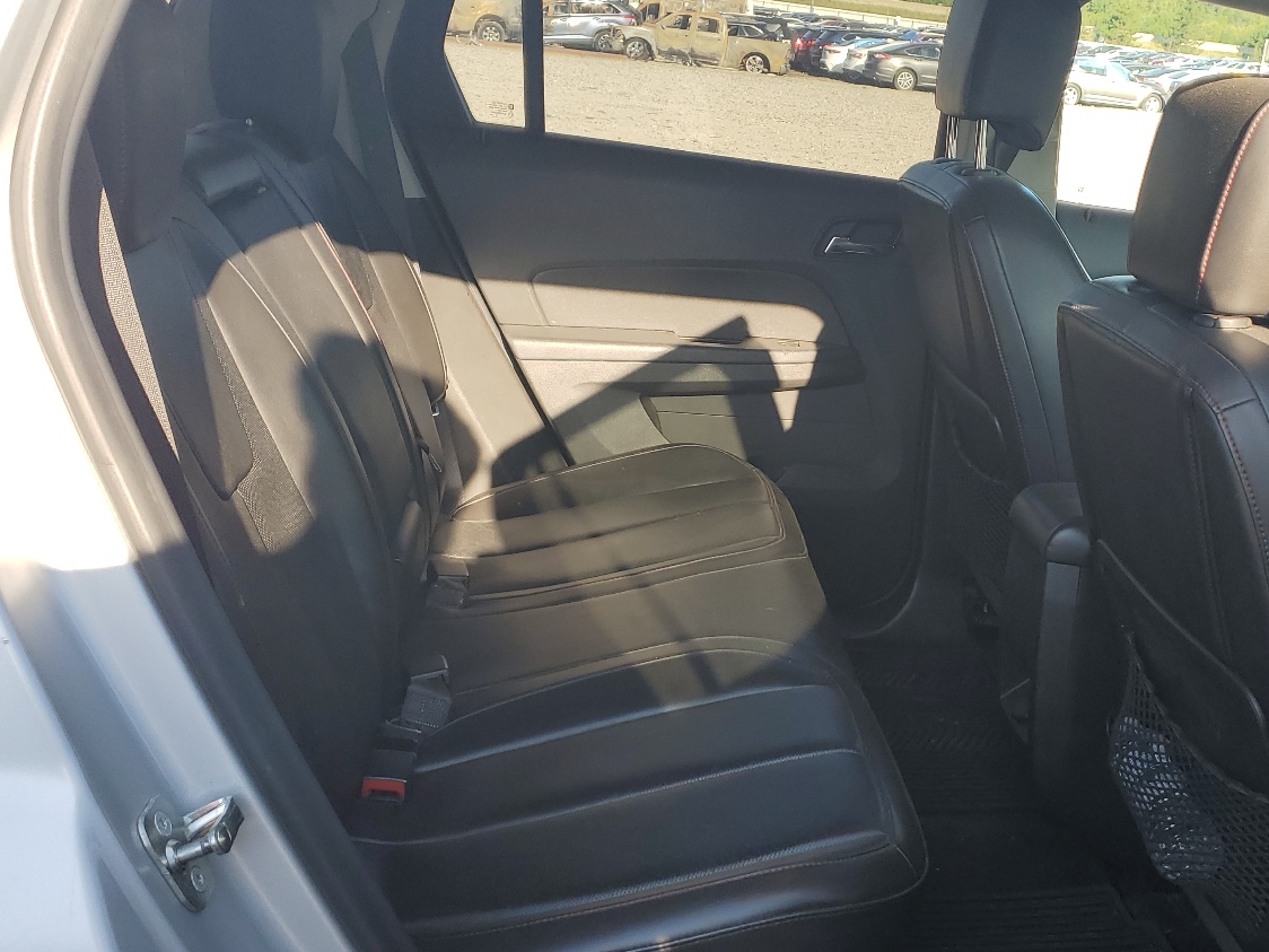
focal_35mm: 37
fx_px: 1356
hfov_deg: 49.9
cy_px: 527
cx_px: 745
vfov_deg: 38.6
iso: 50
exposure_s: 1/476
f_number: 1.5
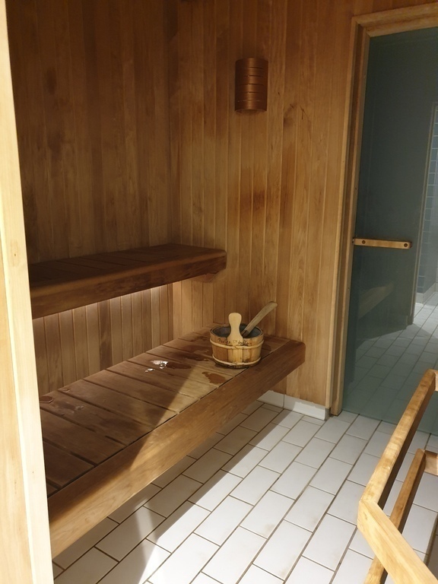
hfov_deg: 53.1
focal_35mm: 26
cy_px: 292
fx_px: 439
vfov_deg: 67.3
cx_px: 219
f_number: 1.5
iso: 320
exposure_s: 1/33
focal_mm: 4.3
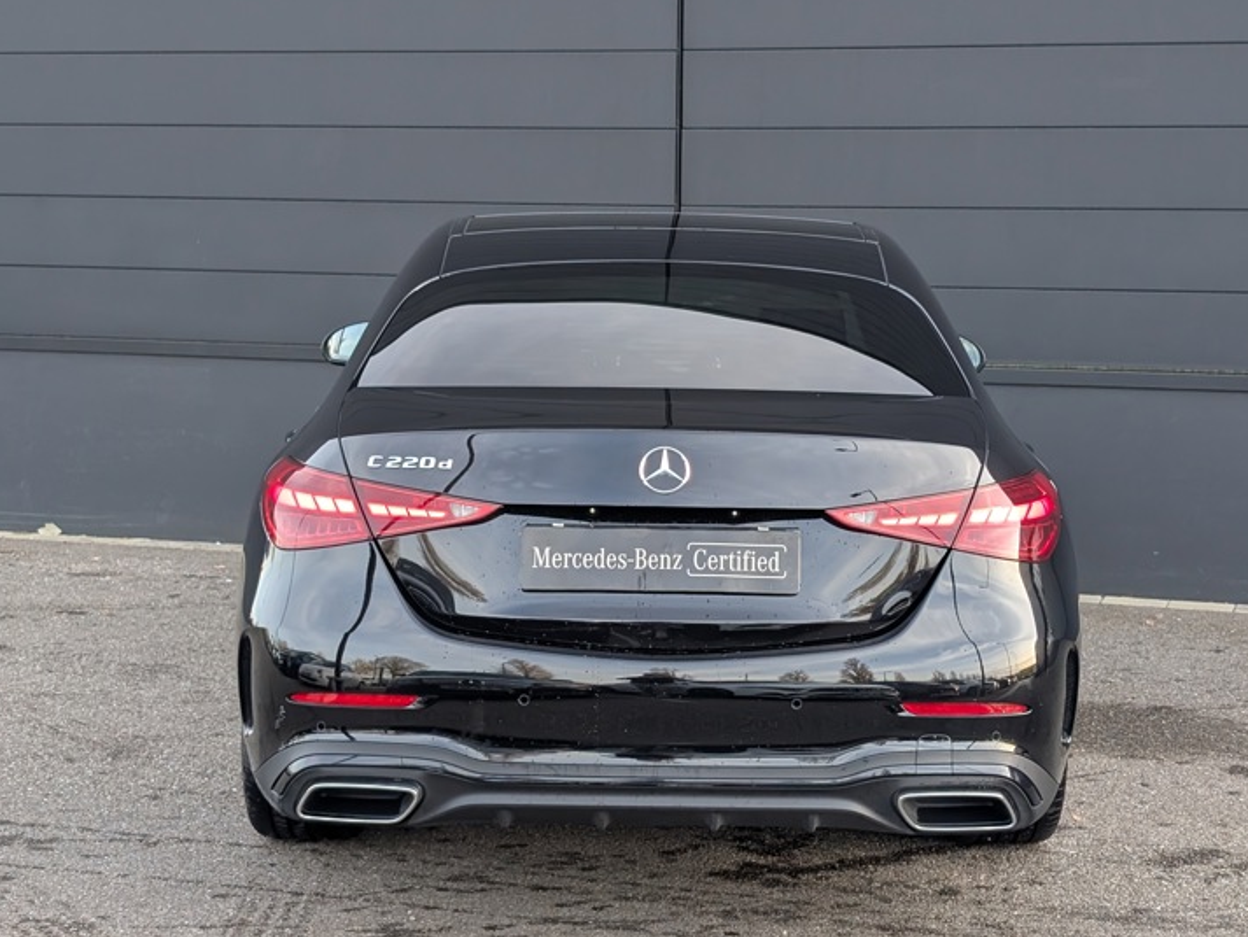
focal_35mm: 55
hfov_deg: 34.9
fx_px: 1983
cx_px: 651
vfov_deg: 26.6
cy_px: 489
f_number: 1.68
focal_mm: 6.9
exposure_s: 1/449
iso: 126
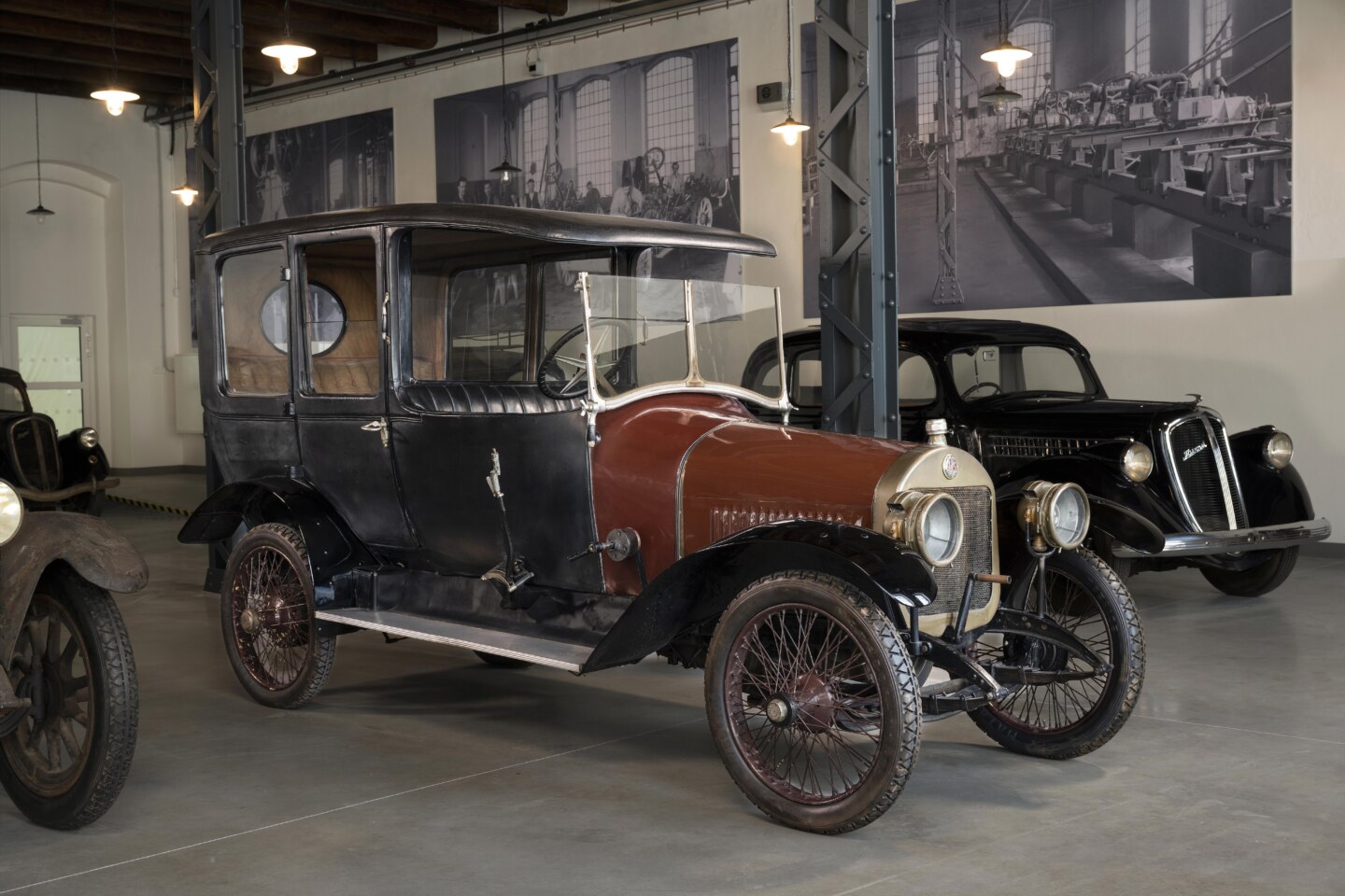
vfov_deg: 31.2
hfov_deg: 45.4
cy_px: 448
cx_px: 672
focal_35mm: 43
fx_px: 1606
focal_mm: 43
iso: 100
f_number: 10
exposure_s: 1/2
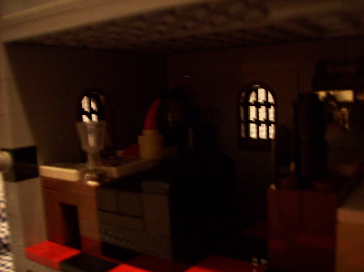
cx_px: 182
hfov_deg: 51.4
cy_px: 136
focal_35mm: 36
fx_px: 378
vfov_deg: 39.6
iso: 200
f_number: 2.7
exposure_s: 1/8
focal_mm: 6
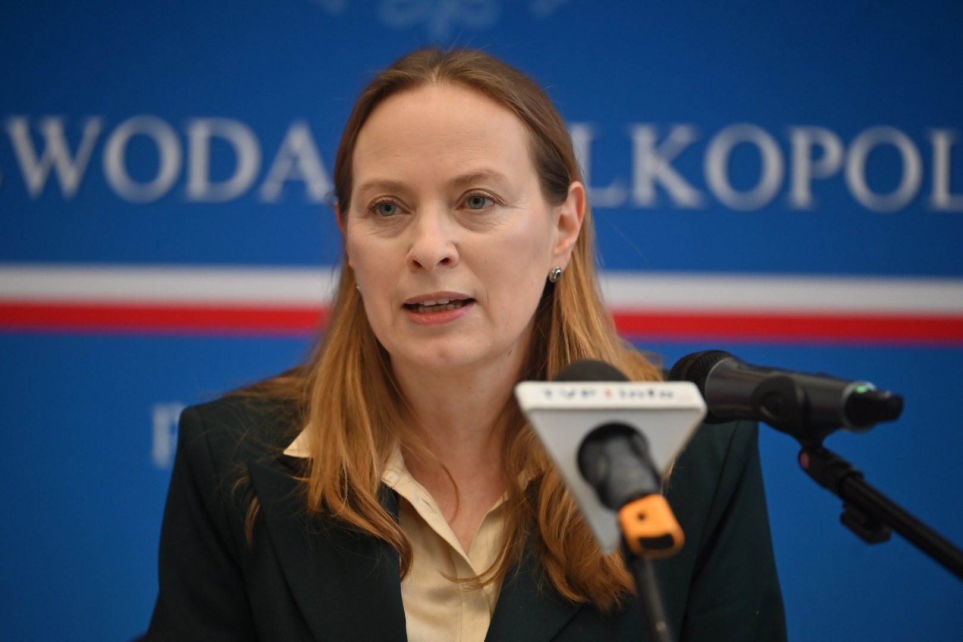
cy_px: 321
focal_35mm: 180
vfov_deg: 7.6
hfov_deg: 11.4
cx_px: 482
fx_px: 4815
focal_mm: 180
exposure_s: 1/400
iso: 1000
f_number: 2.8
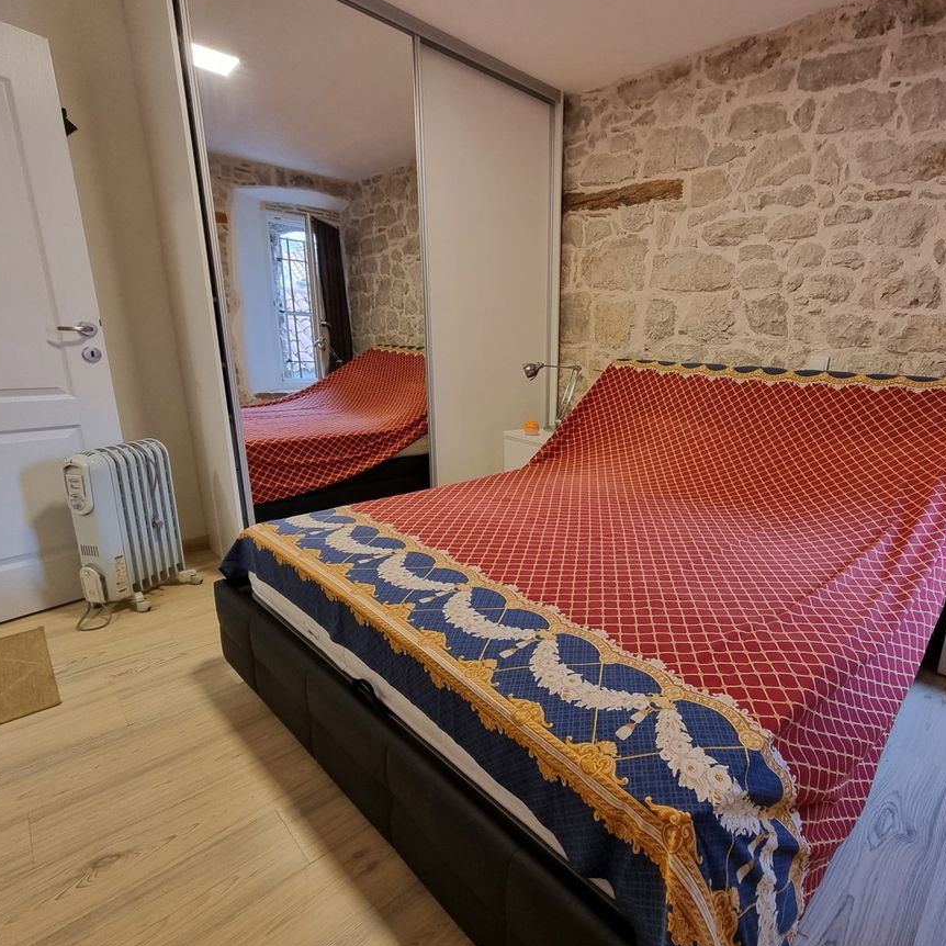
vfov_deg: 87.4
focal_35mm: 16
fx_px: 495
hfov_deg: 85.7
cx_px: 590
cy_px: 476
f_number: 2.2
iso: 250
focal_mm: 2.2
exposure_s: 1/50
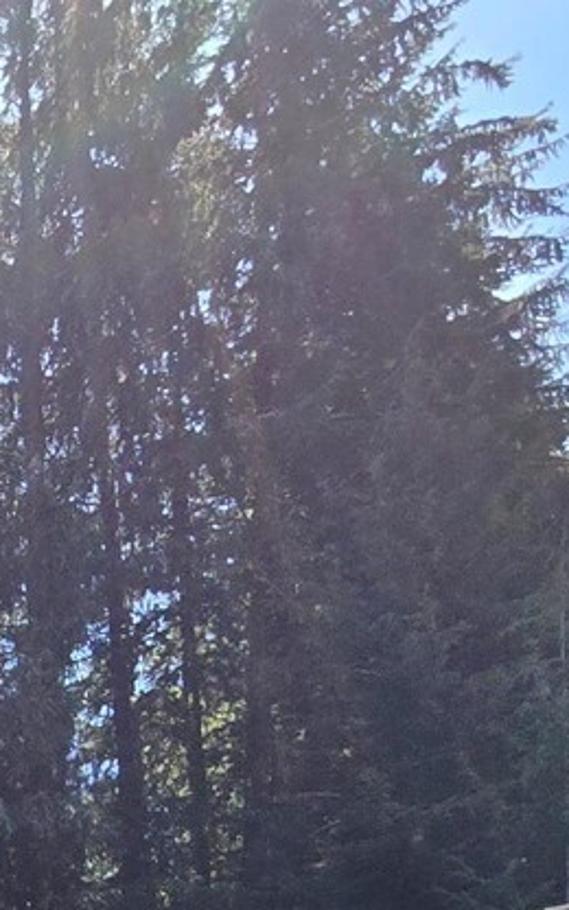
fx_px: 1315
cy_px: 1208
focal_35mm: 53
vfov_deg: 29.8
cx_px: -713
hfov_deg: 15.8
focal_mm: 2.2
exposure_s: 1/868
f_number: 2.2
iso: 50
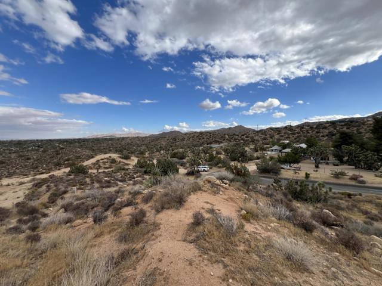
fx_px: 143
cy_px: 143
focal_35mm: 13
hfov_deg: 106.2
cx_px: 191
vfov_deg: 89.9
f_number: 1.8
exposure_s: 1/1488
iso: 32
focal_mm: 1.57
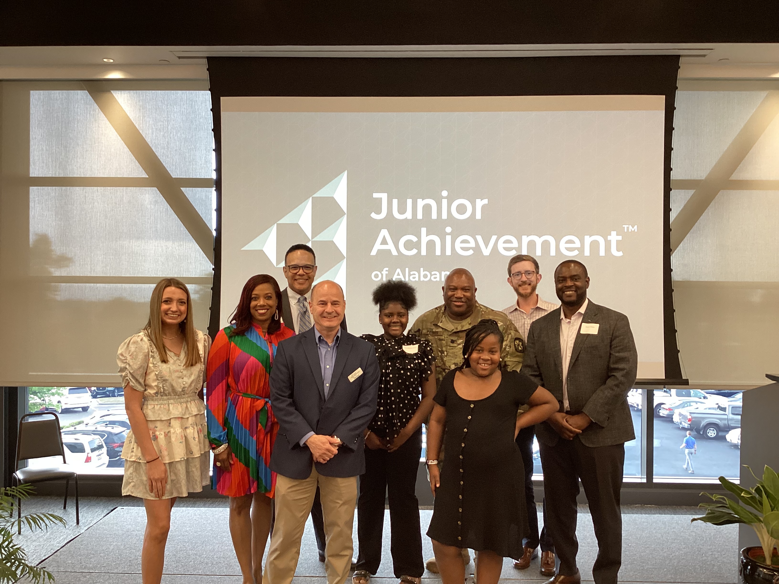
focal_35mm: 31
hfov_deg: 58.4
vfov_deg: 45.4
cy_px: 292
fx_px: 698
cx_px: 390
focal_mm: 3.3
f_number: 2.4
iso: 125
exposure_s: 1/60
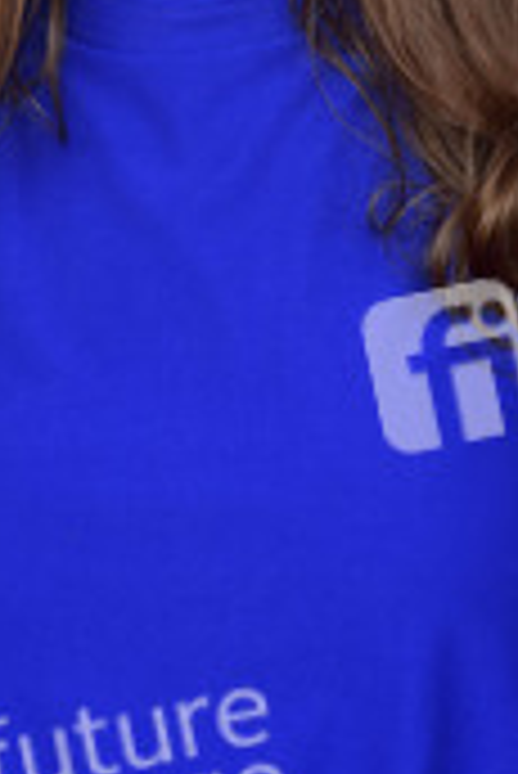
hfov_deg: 5.9
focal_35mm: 233
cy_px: 122
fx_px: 5018
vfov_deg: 8.8
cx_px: 187
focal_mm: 100
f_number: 6.3
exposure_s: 1/250
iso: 800
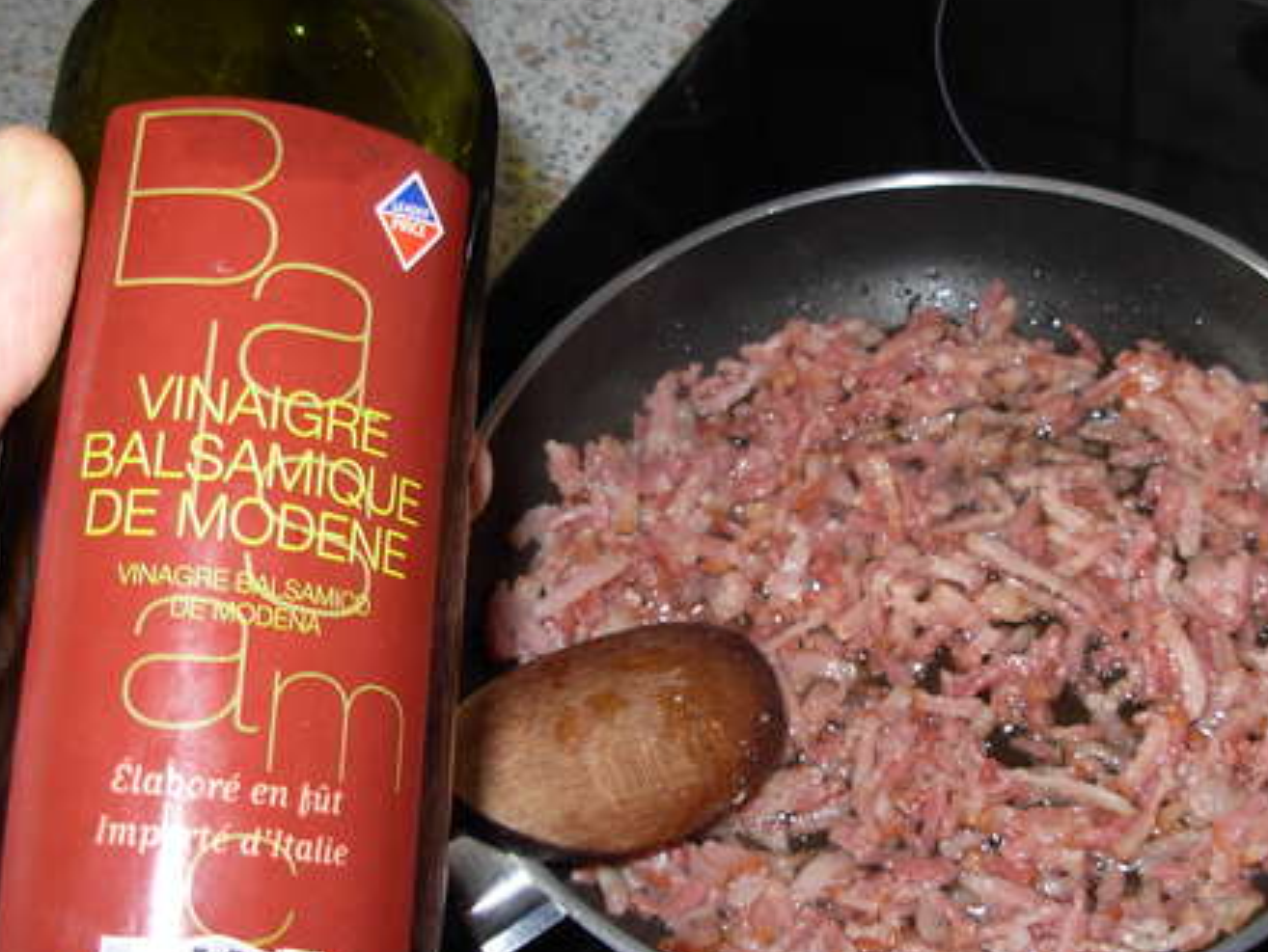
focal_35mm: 52
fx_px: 1906
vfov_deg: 28.1
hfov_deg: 36.6
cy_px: 512
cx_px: 785
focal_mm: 6.3
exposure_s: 1/22.6
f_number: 2.9
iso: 79
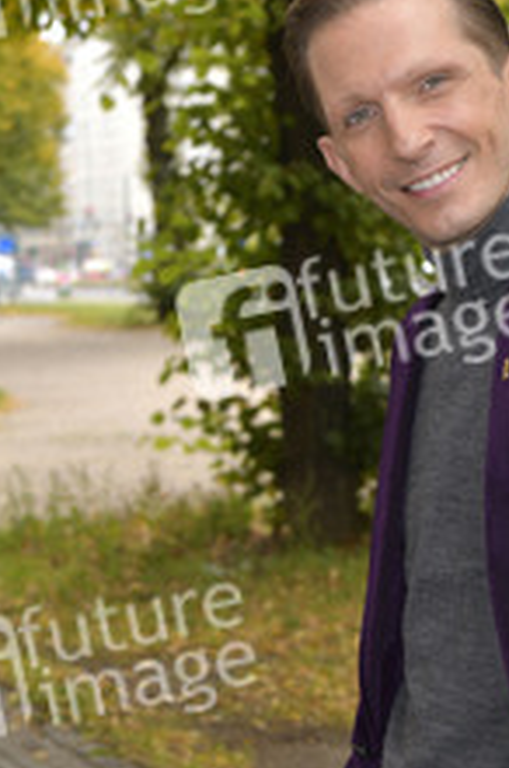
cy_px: 492
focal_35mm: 100
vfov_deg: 20.4
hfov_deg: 13.5
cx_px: 457
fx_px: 2127
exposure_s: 1/200
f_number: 6.3
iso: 250
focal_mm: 55
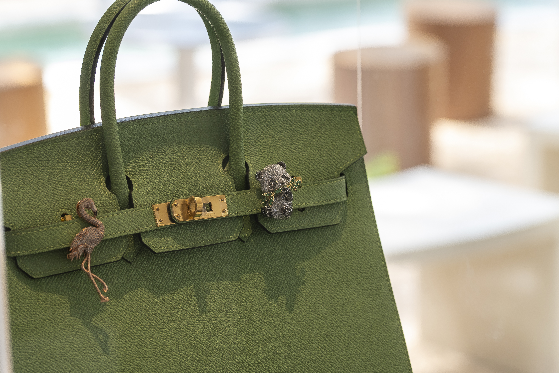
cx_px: 280
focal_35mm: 105
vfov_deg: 13.0
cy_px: 186
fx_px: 1630
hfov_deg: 19.5
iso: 800
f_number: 9
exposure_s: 1/125
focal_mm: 105
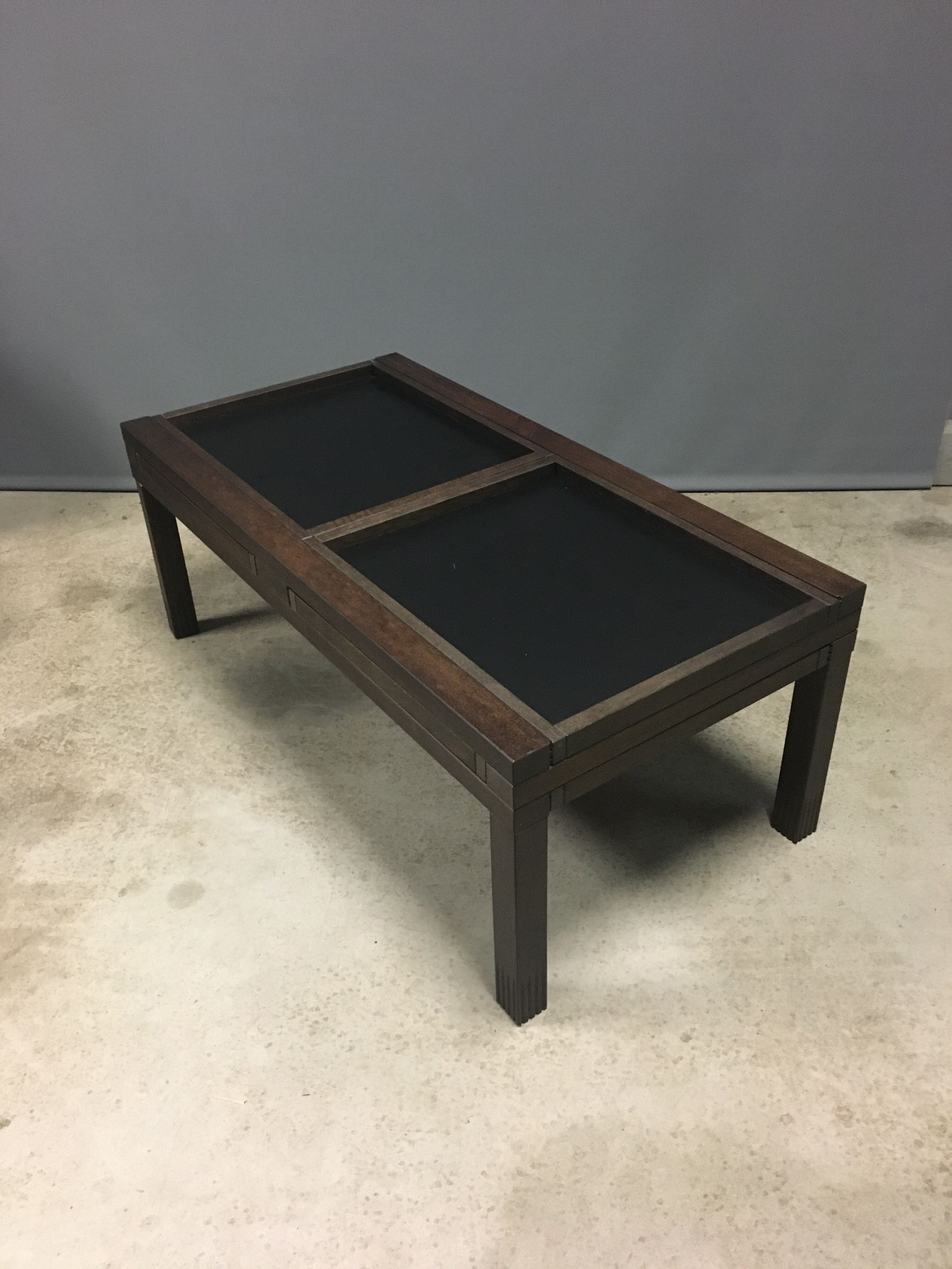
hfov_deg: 48.2
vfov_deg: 61.7
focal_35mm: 29
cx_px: 476
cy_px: 634
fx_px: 1063
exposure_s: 1/17
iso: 250
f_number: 2.2
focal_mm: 4.15
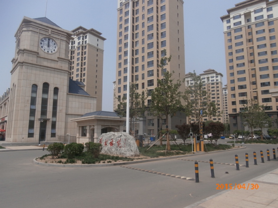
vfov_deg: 56.8
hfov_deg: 71.6
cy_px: 104
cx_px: 139
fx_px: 193
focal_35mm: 24
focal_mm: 4.2
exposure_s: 1/1600
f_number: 3
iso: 100
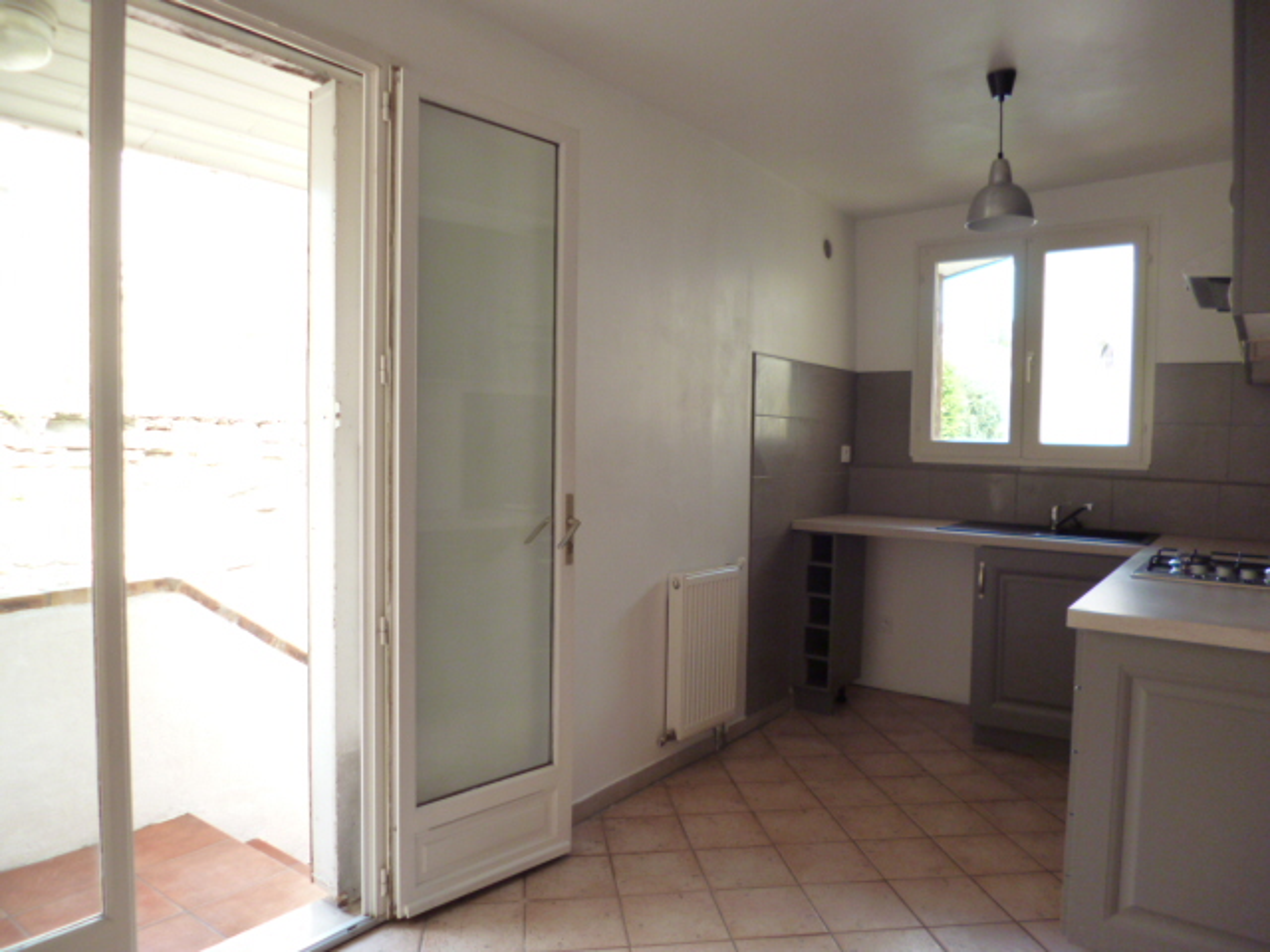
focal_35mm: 24
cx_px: 635
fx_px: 881
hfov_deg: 71.6
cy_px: 476
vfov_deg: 56.8
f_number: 2.5
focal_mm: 4.3
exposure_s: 1/60
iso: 200
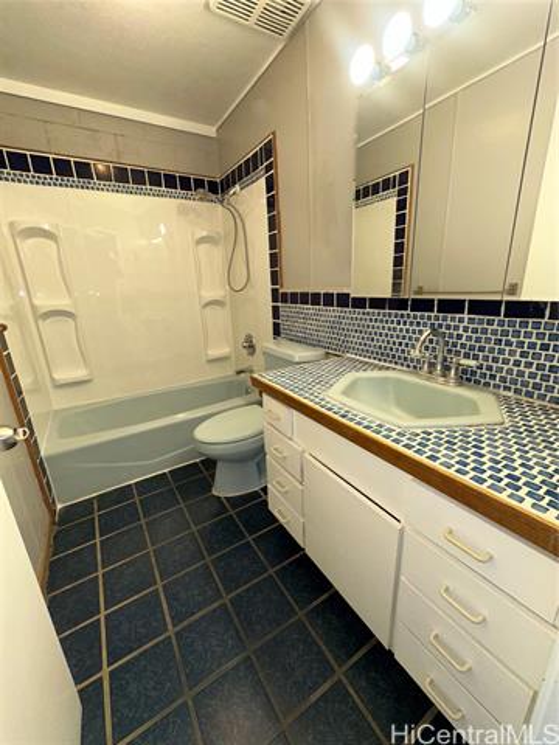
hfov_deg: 85.7
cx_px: 280
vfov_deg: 102.1
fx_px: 301
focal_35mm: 14
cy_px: 372
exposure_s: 1/122
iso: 64
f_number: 2.2
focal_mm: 2.22
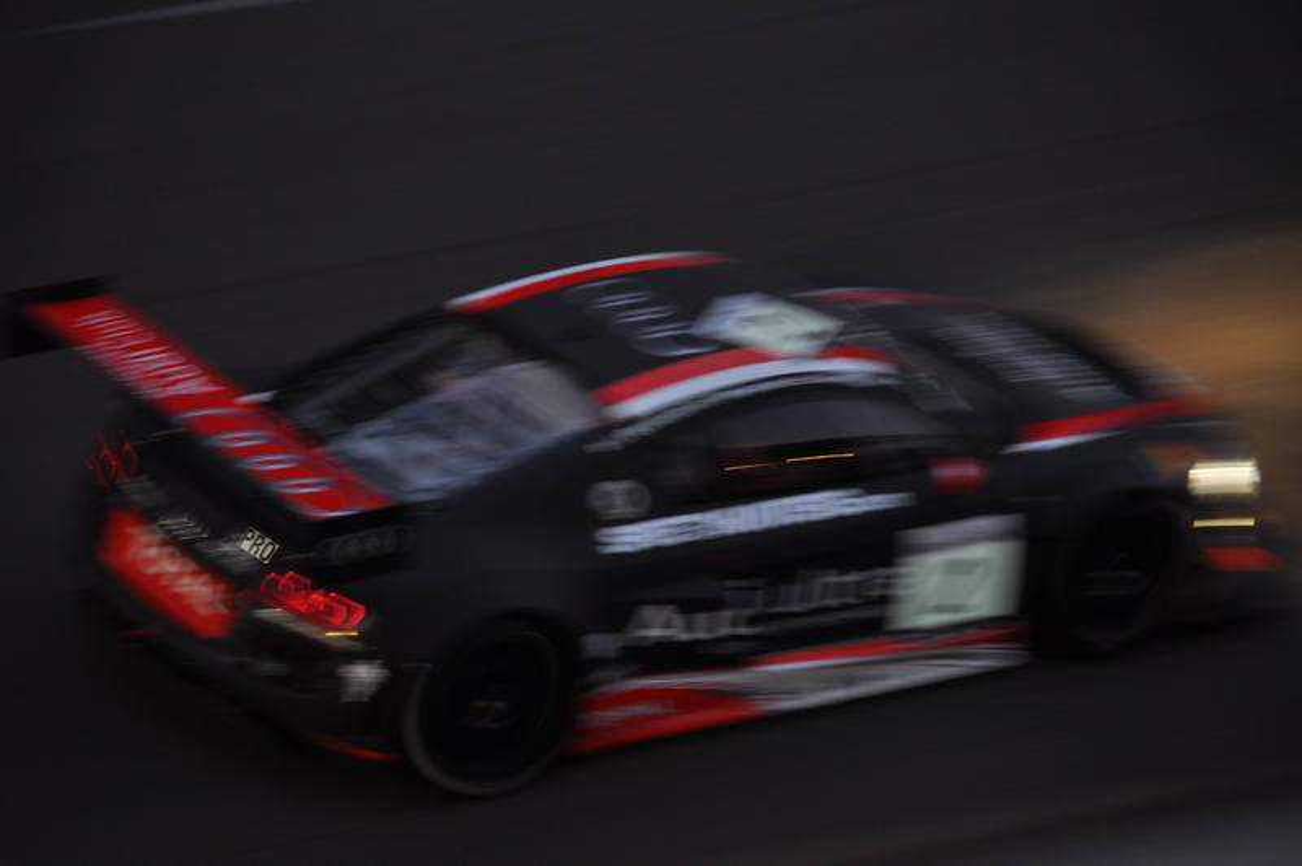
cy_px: 433
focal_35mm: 210
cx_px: 651
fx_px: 7589
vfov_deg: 6.5
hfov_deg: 9.8
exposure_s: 1/60
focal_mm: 140
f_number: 4.8
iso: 320
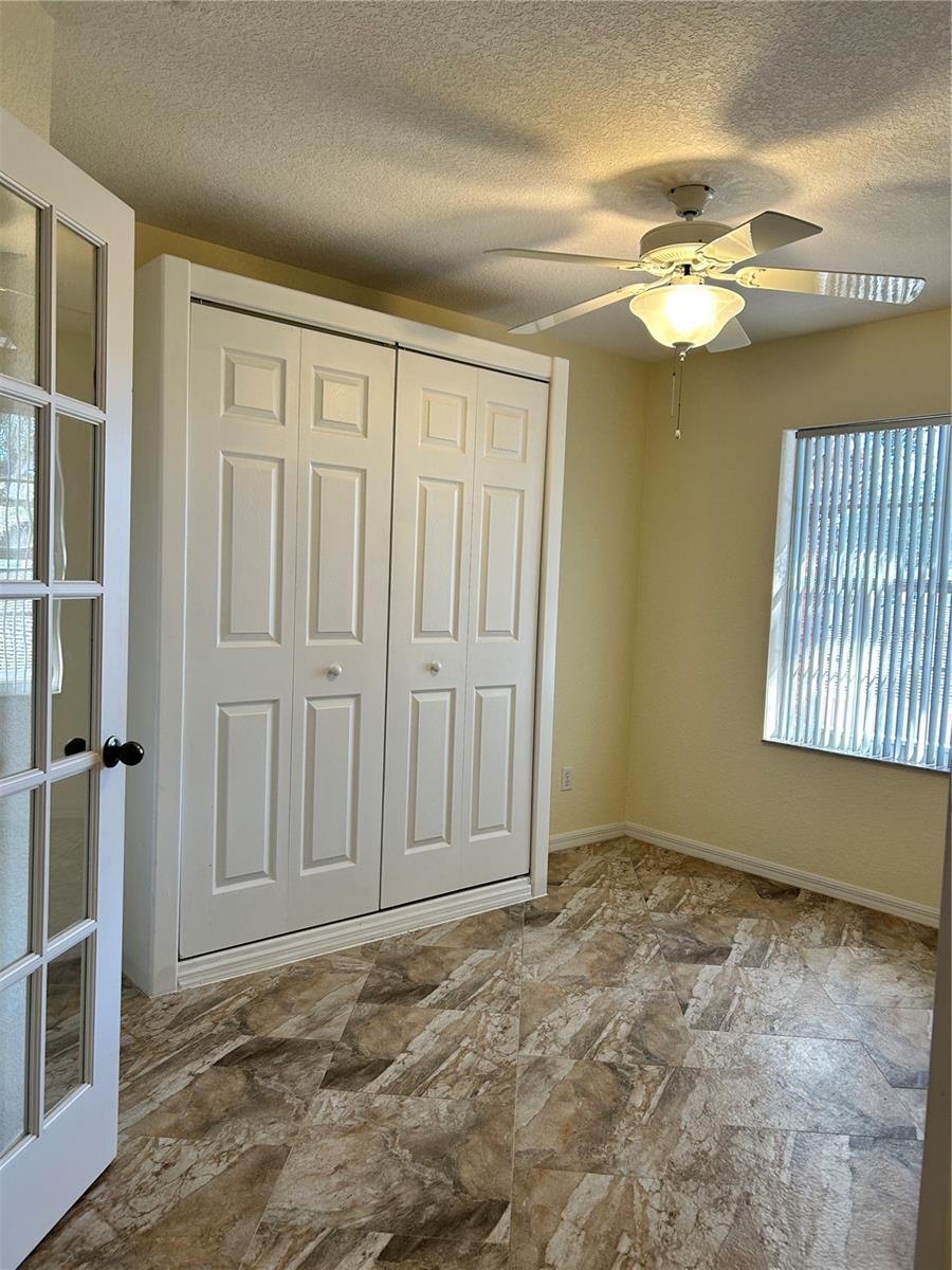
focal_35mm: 26
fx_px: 953
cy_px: 635
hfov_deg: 53.1
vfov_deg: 67.3
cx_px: 476
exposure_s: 1/120
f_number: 1.5
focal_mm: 5.7
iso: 80
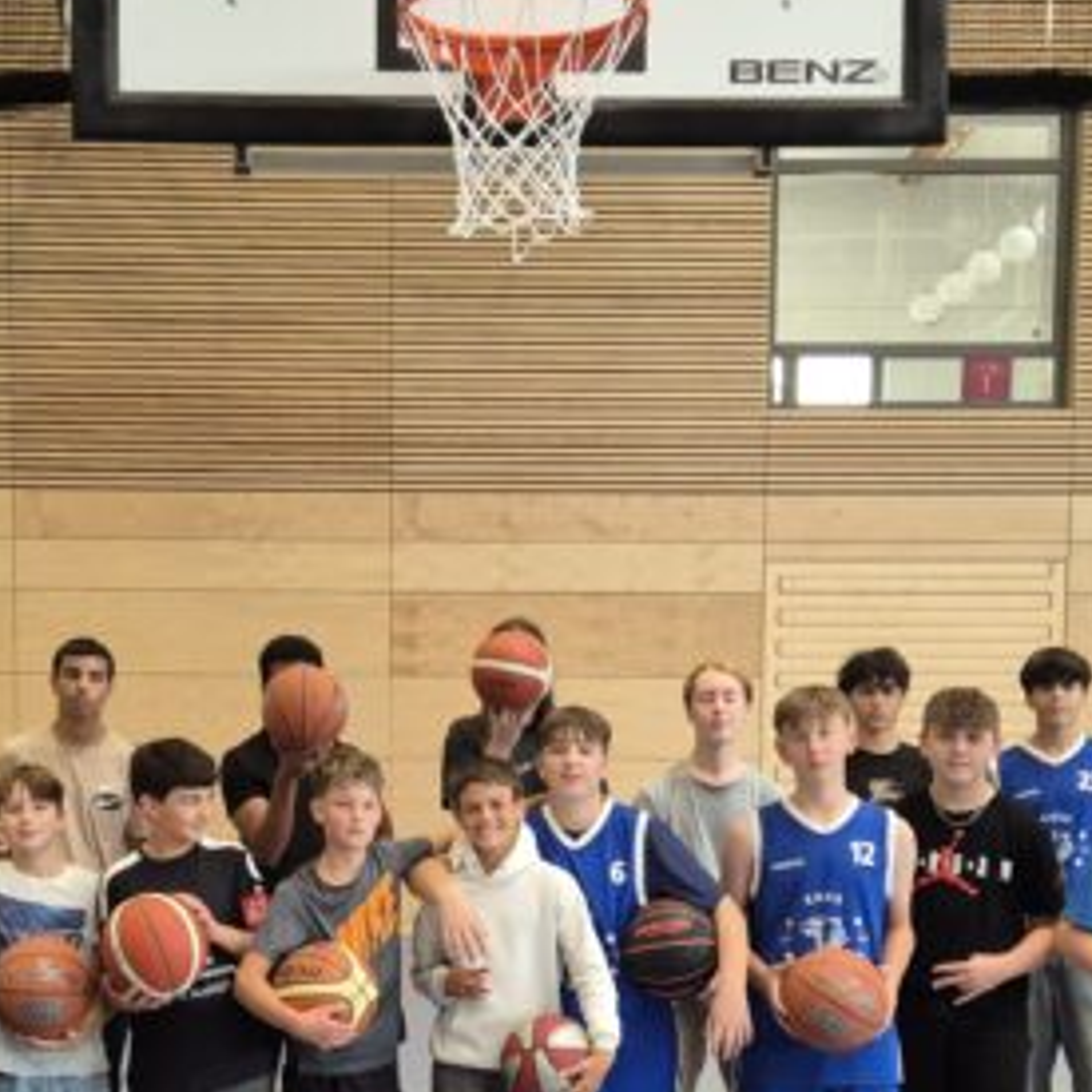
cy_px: 802
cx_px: 415
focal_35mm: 61
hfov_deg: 28.1
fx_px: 2177
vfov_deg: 27.8
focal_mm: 5.4
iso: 125
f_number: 1.8
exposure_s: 1/100
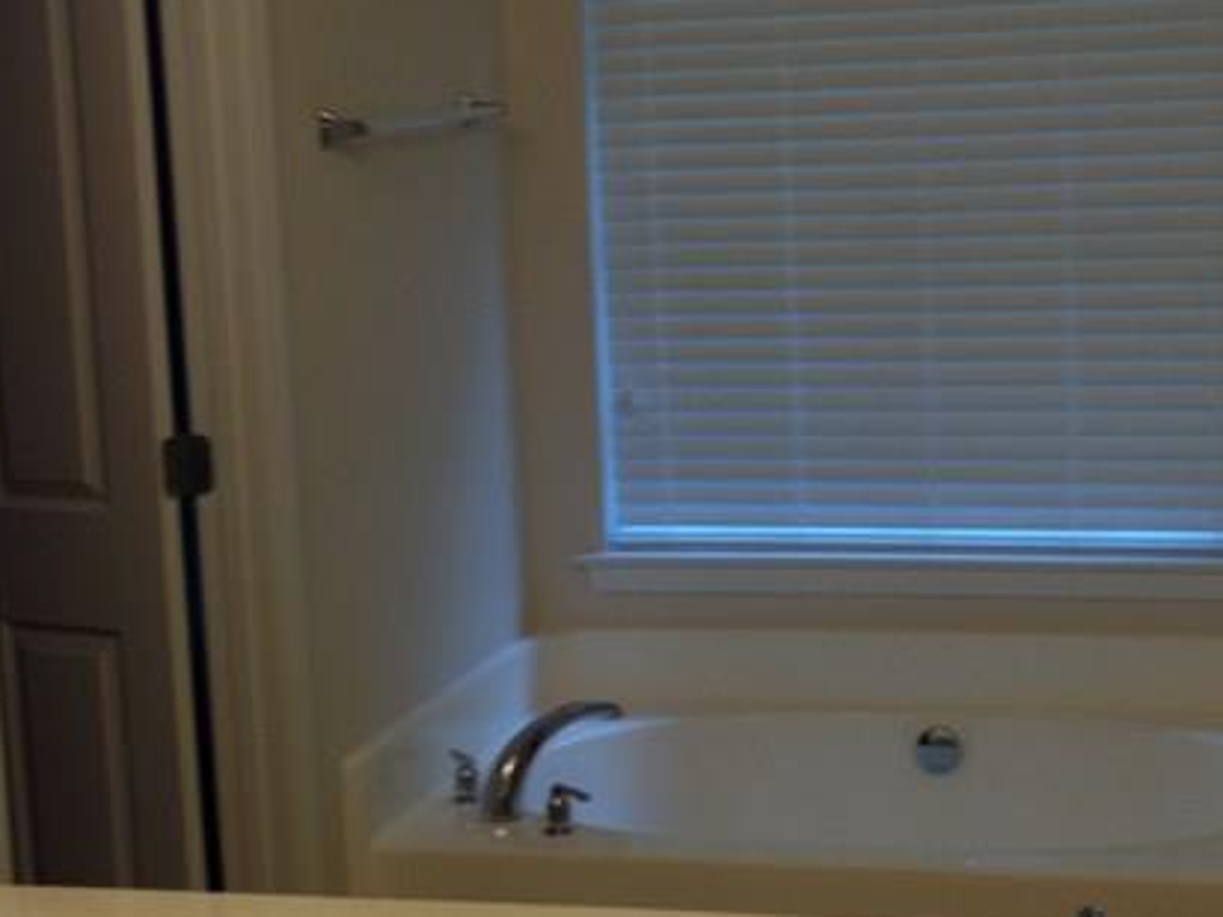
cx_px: 537
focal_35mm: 82
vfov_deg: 18.0
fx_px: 2897
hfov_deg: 23.8
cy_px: 460
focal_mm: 4.13
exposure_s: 1/60
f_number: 2.4
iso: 50
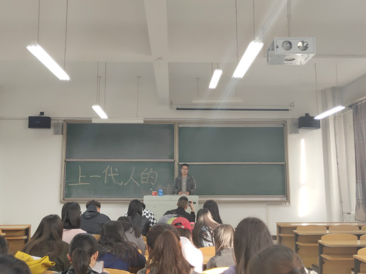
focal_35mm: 38
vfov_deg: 37.7
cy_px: 137
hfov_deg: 49.0
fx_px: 402
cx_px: 183
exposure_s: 1/50
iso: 205
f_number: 1.8
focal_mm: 4.27
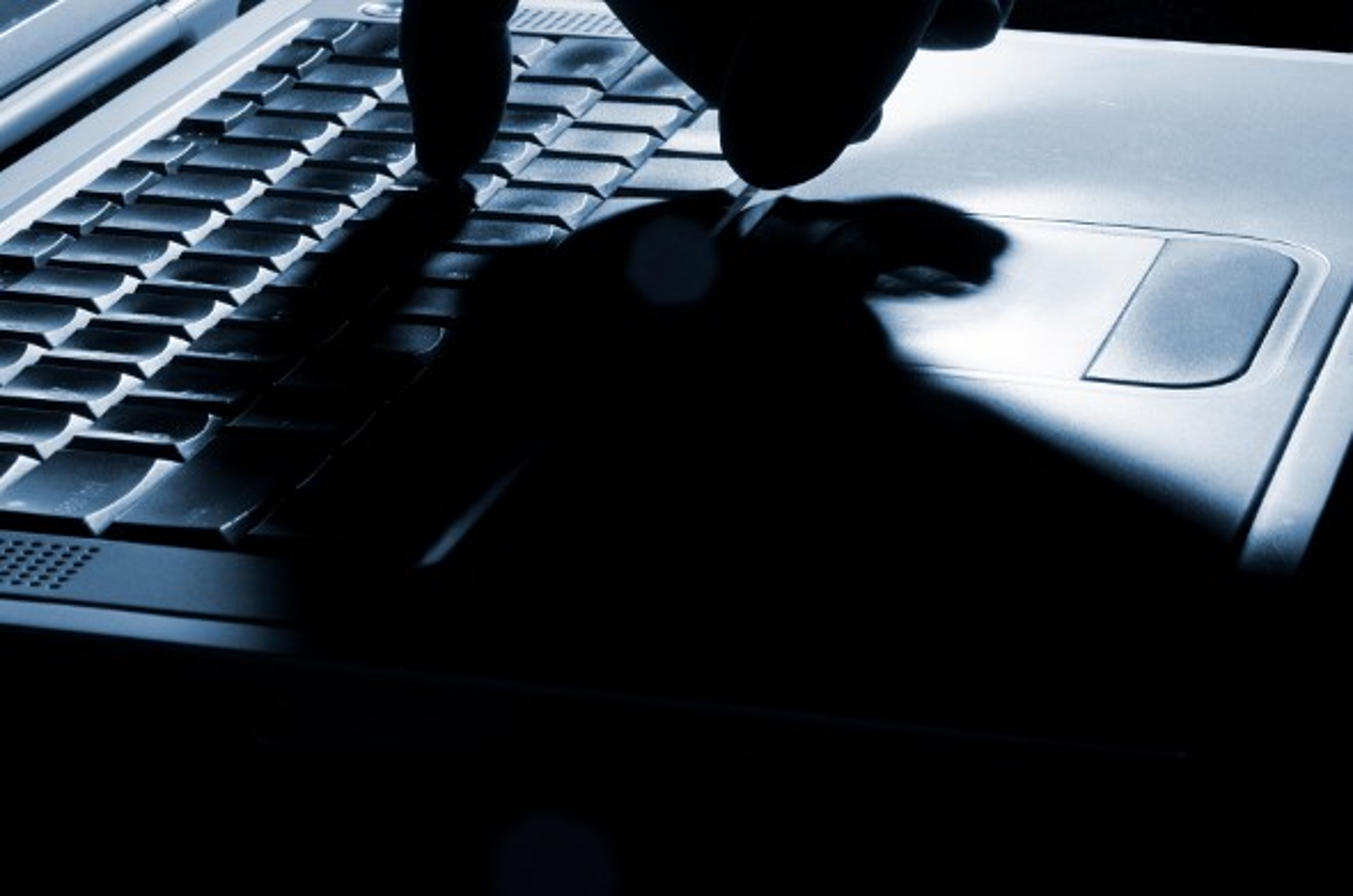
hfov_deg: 22.7
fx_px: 3376
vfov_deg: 15.1
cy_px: 448
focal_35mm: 90
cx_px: 676
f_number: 29
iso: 200
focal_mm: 60
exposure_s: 1/160
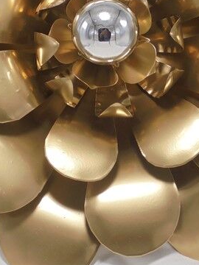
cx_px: 103
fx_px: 652
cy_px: 33
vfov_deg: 22.5
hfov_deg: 17.4
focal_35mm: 85
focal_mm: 6.1
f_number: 4
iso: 100
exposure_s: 1/60
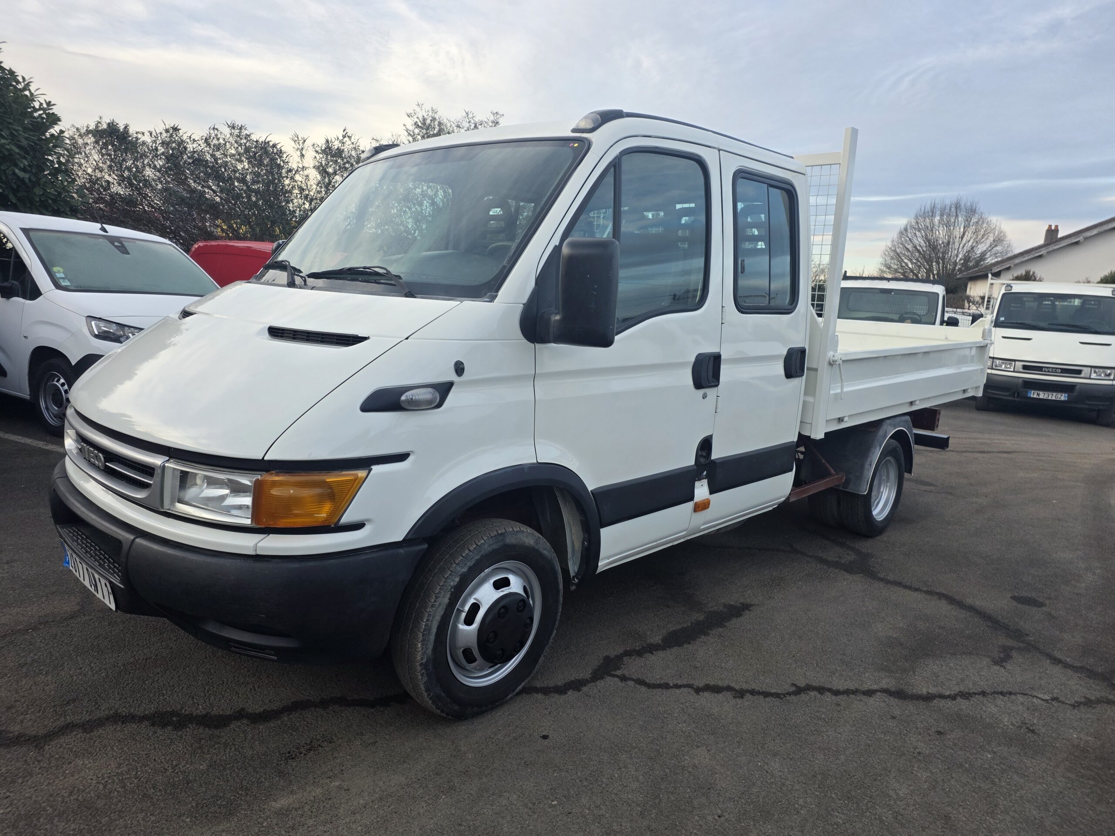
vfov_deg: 58.9
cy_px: 418
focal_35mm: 23
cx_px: 558
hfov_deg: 73.9
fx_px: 741
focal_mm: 6.25
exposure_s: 1/359
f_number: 1.7
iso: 50
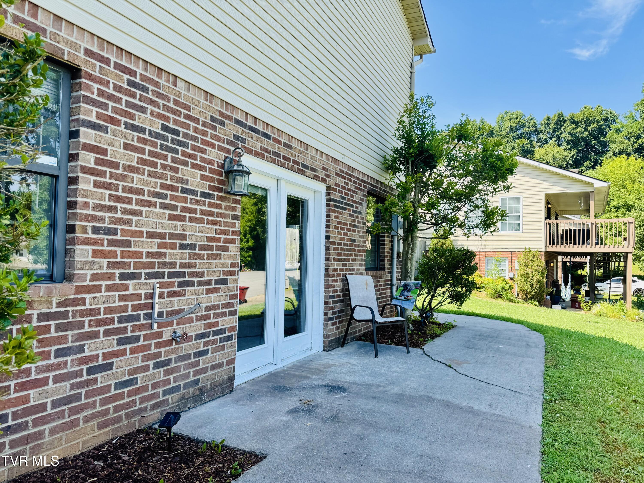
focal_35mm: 24
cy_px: 242
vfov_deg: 56.8
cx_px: 322
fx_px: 446
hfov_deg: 71.6
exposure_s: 1/1215
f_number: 1.78
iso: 80
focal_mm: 6.76
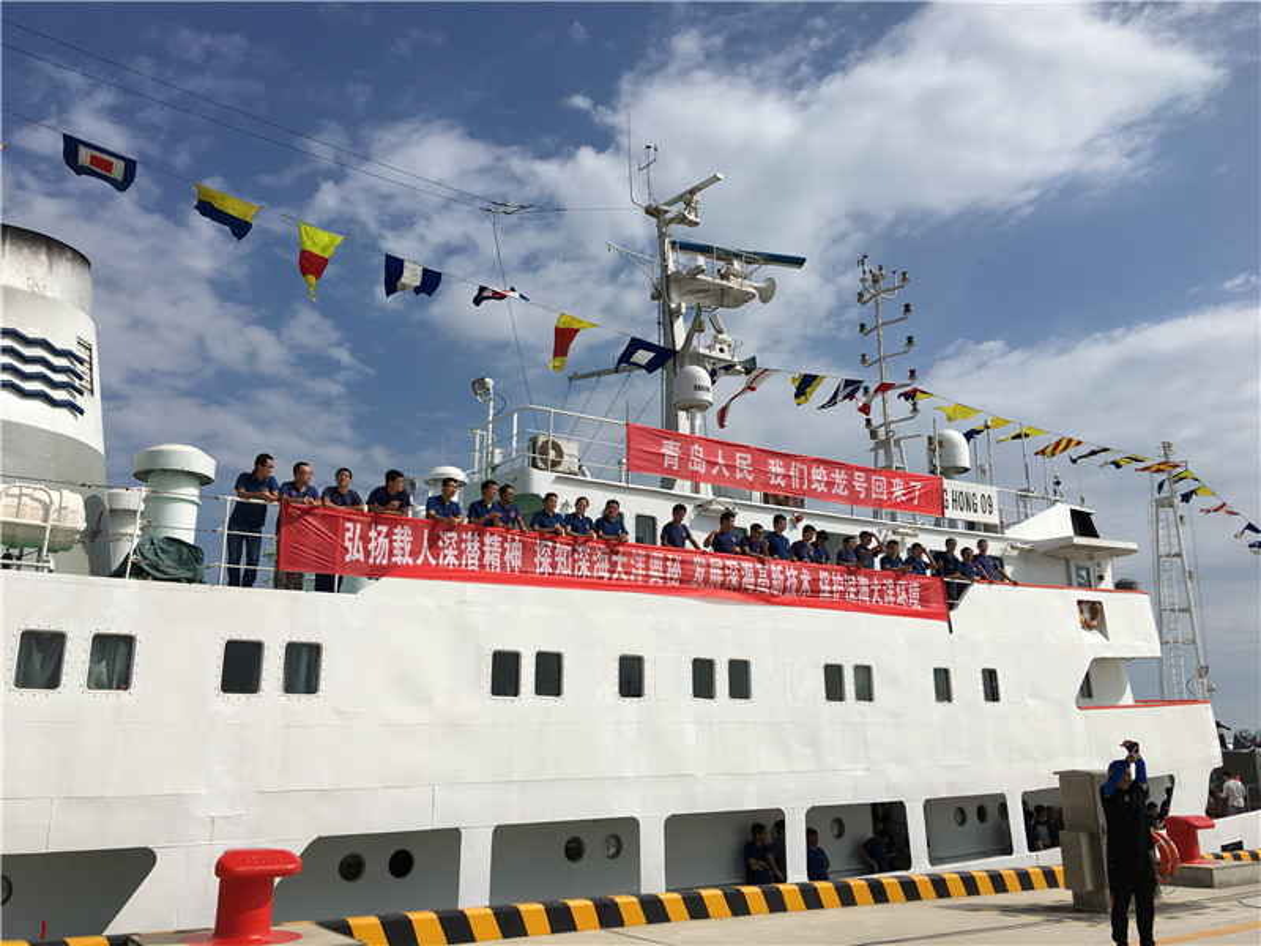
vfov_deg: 48.2
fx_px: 1056
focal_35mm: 29
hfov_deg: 61.7
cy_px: 473
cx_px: 630
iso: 25
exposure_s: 1/4808
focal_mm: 4.15
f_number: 2.2
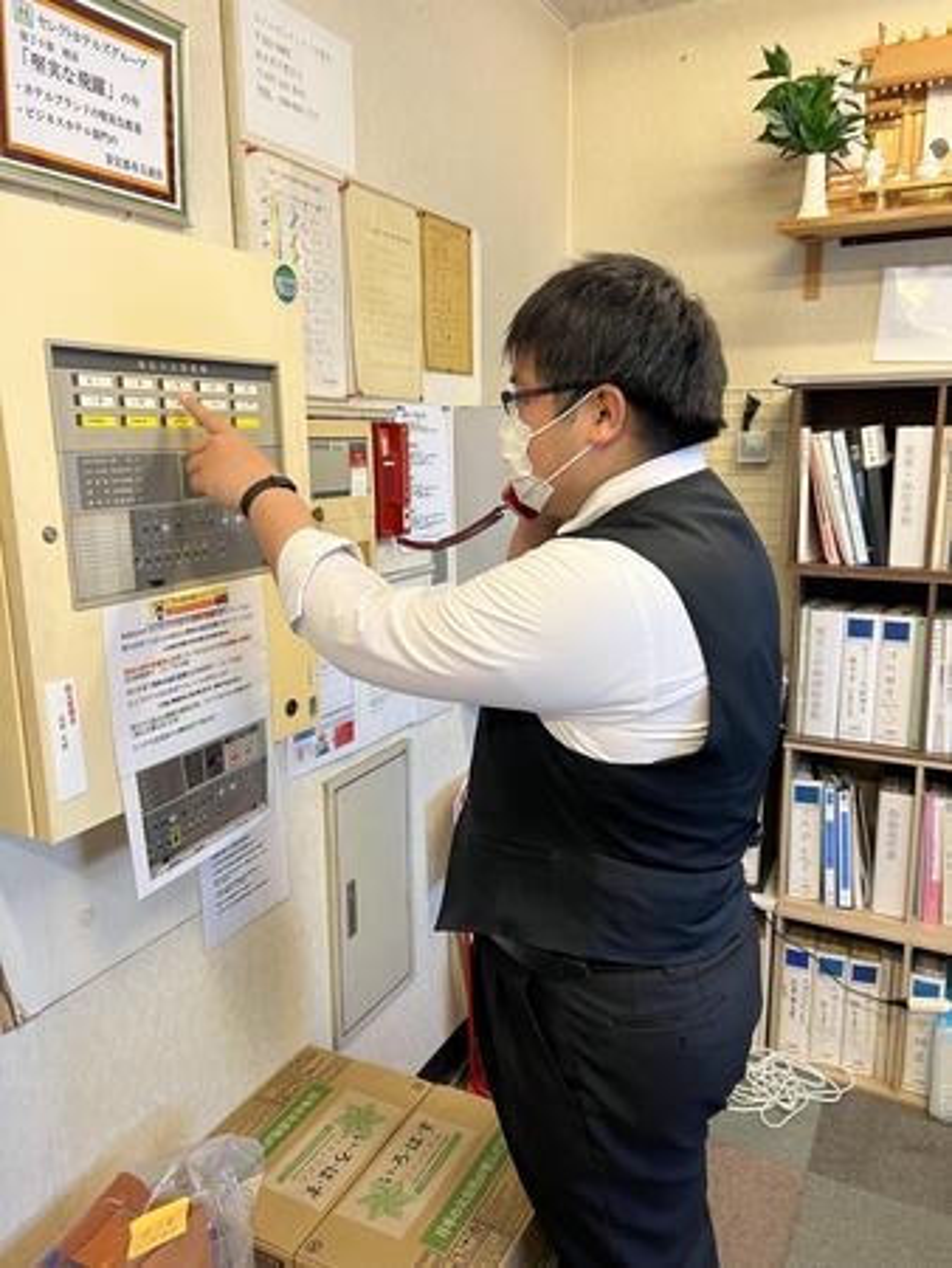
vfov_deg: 67.3
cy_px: 634
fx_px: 952
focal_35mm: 26
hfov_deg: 53.1
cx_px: 476
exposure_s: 1/50
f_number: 1.5
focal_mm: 5.7
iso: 80
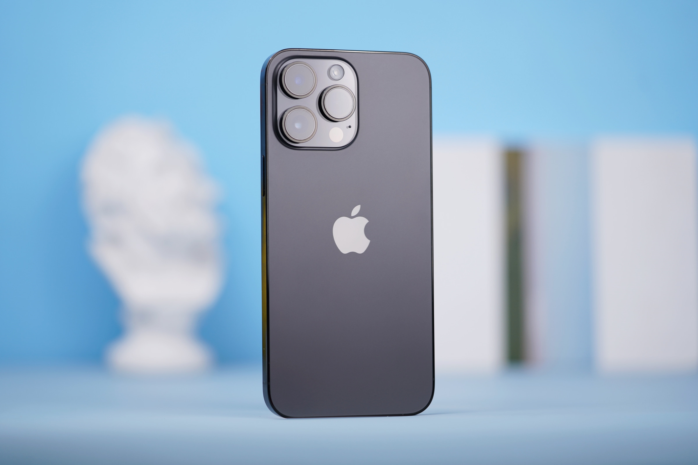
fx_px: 1745
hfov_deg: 22.6
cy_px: 232
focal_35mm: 90
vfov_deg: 15.2
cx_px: 349
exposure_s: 1/100
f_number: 2.8
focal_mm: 90
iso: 100
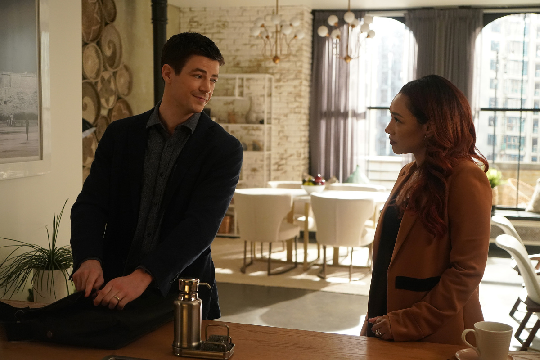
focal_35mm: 46
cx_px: 270
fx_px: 690
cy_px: 180
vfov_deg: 29.2
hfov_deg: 42.7
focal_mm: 46
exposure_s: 1/80
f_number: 4
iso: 4000
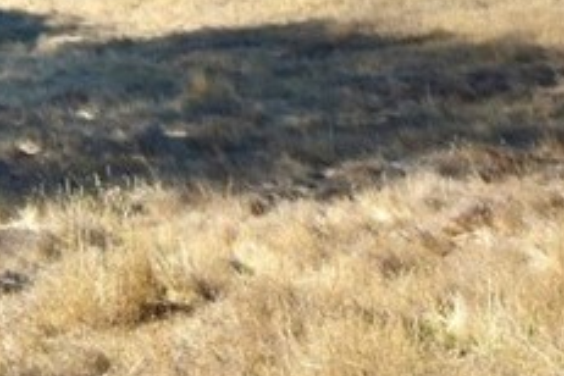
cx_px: 691
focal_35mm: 93
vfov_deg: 13.6
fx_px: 1457
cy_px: -236
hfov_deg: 20.4
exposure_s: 1/320
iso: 400
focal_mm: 14
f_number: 11
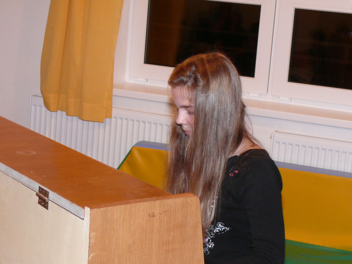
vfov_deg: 15.6
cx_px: 176
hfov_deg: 20.7
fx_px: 966
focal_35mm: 95
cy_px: 132
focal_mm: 13
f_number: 3.2
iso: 200
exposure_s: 1/30
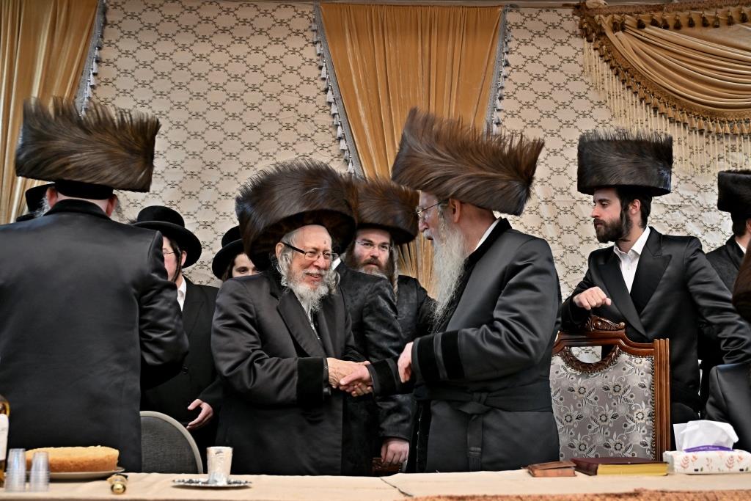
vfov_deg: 29.9
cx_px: 376
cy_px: 250
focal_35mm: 45
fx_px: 939
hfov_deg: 43.6
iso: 800
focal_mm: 45
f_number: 4
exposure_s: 1/250
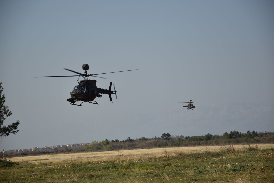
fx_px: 1199
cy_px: 92
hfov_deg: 13.0
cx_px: 137
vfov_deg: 8.7
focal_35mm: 158
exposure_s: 1/640
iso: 100
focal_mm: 105
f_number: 6.3
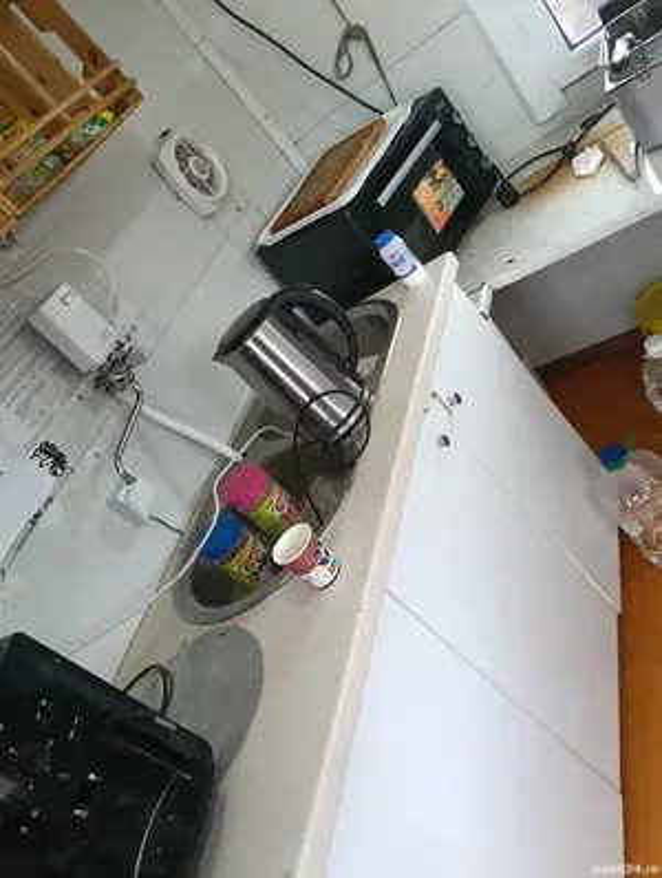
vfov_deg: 65.2
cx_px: 331
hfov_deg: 51.5
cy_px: 439
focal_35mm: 27
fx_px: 686
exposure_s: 1/33.3
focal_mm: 3.98
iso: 250
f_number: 1.8
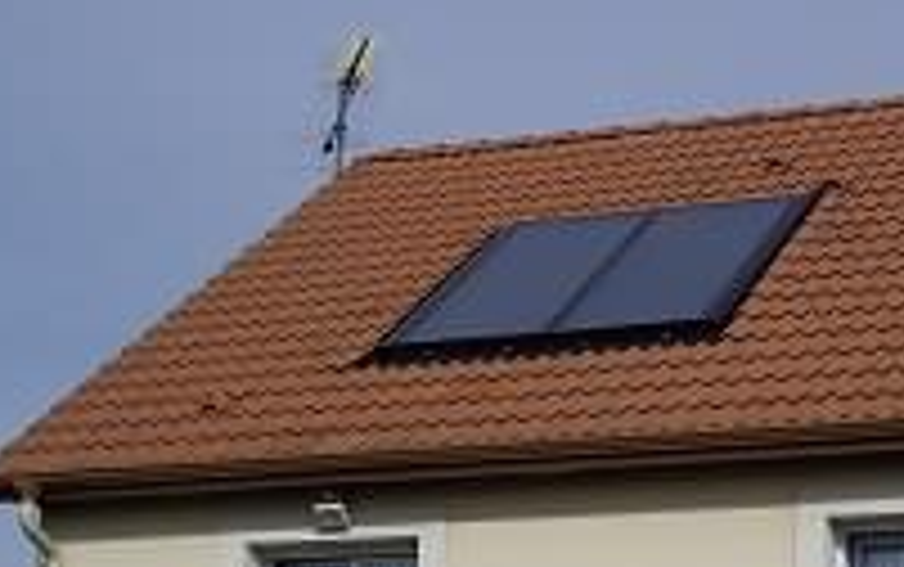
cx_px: 663
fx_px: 2490
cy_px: 544
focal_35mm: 101
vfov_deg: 12.8
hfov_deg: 20.4
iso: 100
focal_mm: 9.6
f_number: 6.2
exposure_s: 1/800
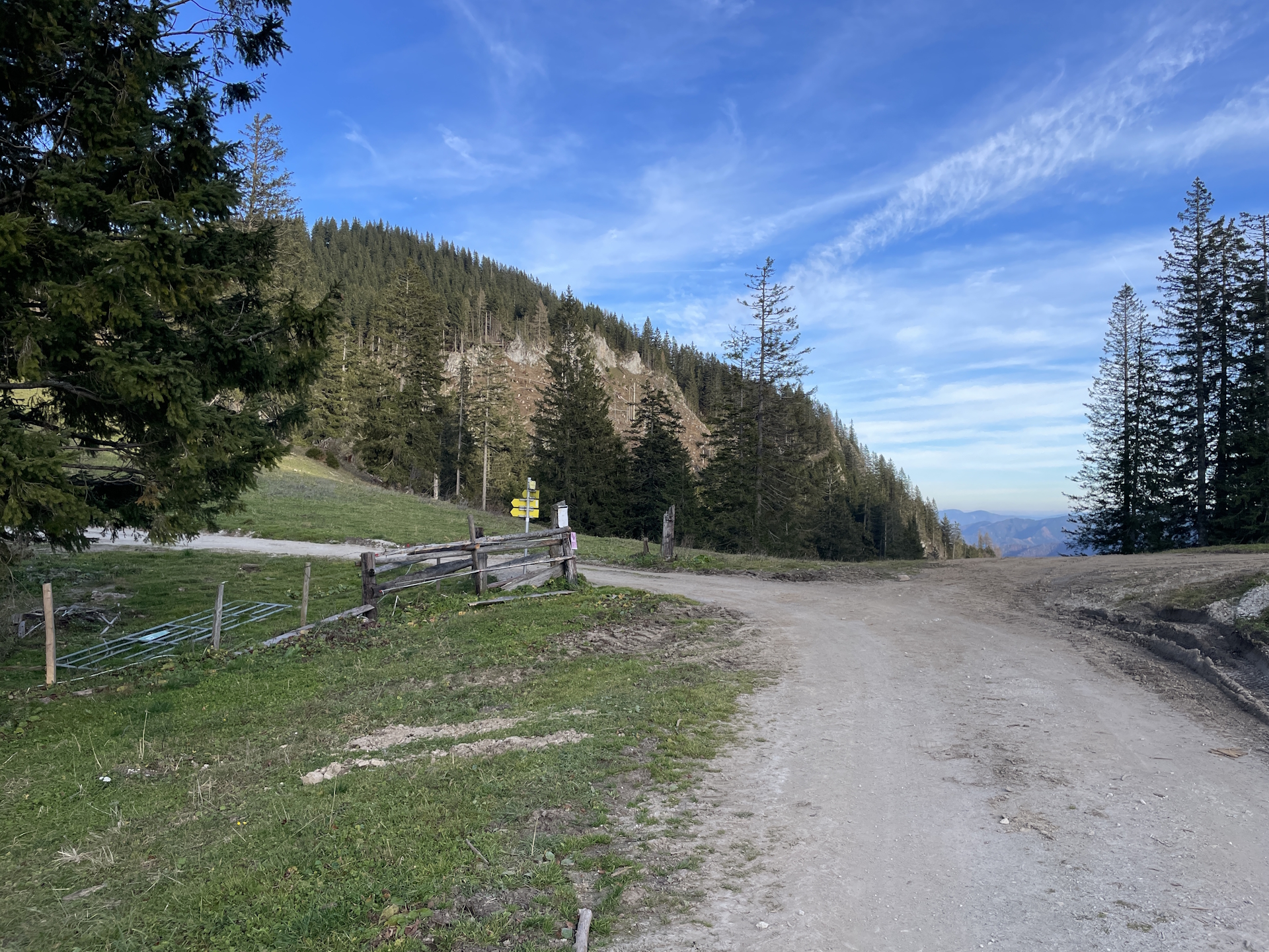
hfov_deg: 67.3
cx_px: 634
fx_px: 953
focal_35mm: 26
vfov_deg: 53.1
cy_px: 476
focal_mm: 4.2
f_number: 1.6
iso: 32
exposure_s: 1/1182
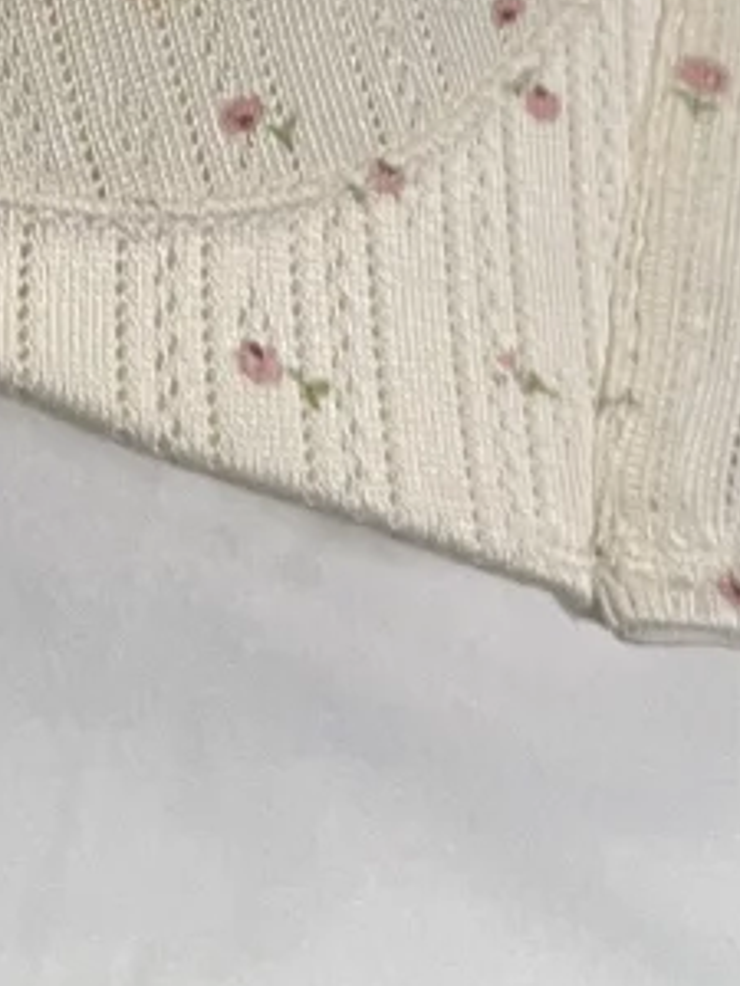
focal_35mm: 125
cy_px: -526
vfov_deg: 14.6
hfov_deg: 11.2
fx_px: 3563
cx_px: -503
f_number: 1.5
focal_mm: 5.7
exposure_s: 1/50
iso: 80
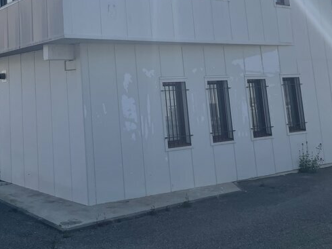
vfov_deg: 28.1
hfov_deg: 37.1
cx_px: 53
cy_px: 7
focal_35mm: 49
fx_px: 470
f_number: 1.6
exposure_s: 1/9174
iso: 32
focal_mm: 5.1
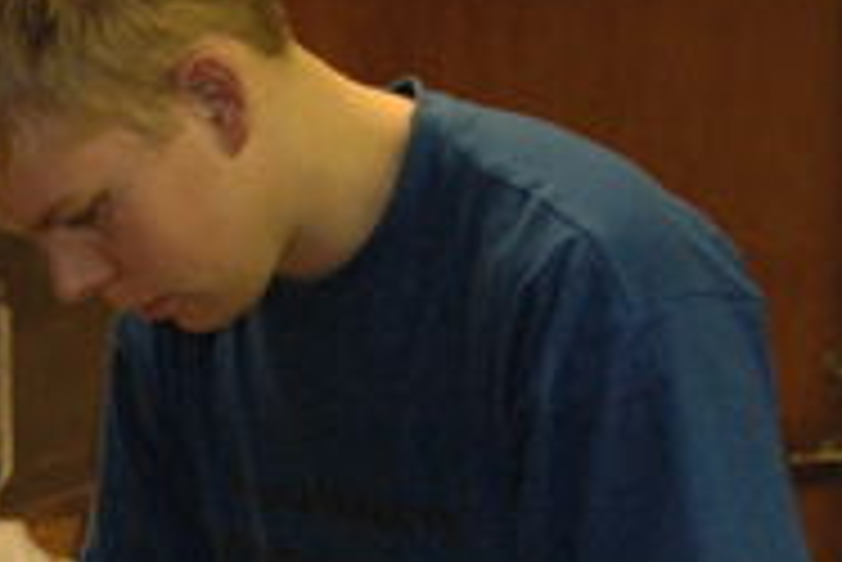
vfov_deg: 8.3
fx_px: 3839
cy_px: 679
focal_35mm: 164
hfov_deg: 12.5
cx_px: 158
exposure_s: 1/80
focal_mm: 32
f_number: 4.5
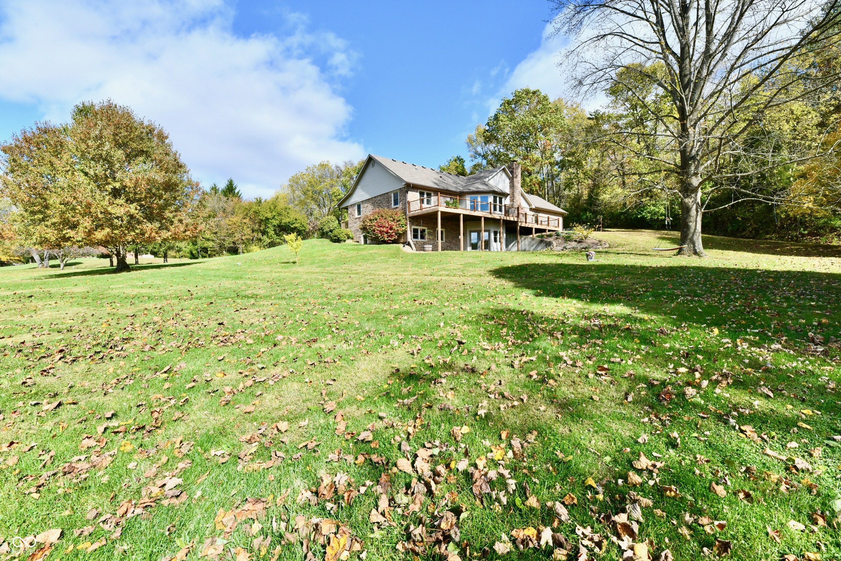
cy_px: 280
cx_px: 420
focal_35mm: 14
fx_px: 327
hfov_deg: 104.3
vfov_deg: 81.2
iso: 640
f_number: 14
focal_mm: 14
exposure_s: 1/800
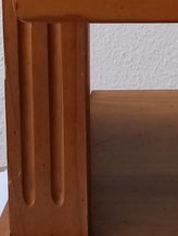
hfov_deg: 11.9
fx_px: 814
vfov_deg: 15.0
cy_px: -144
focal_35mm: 119
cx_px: 269
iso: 105
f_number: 1.8
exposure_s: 1/274
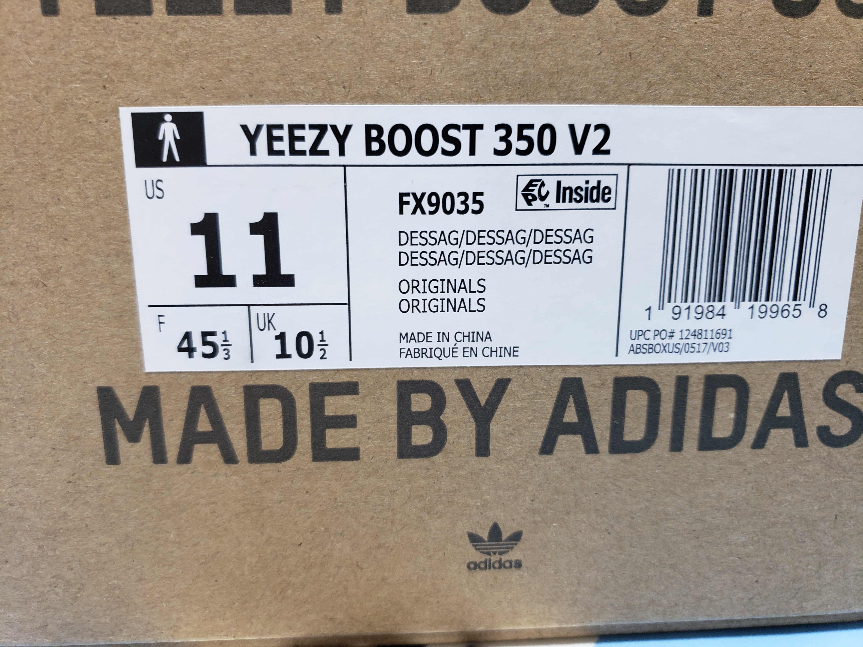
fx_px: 648
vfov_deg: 53.1
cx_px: 432
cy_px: 324
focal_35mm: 26
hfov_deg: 67.3
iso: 100
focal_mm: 4.3
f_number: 1.5
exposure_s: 1/50
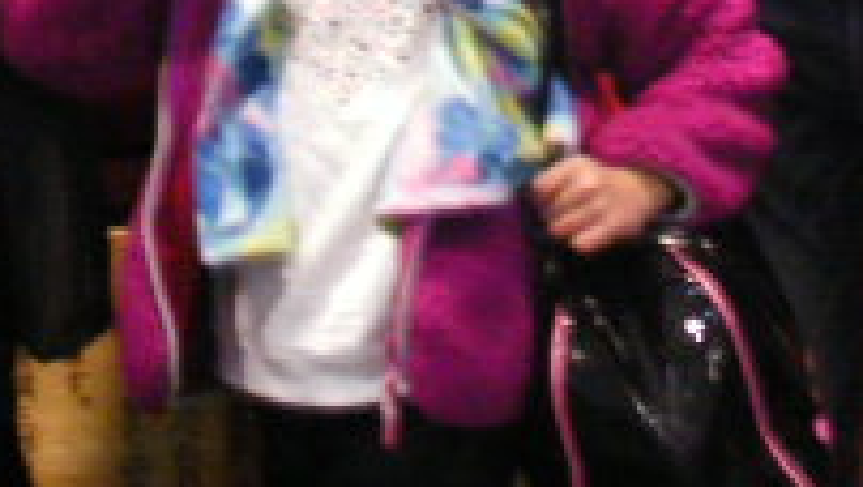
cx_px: 453
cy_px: -355
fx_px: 3000
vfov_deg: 8.9
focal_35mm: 131
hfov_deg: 16.4
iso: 361
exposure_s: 1/2
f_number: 3.5
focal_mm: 6.3
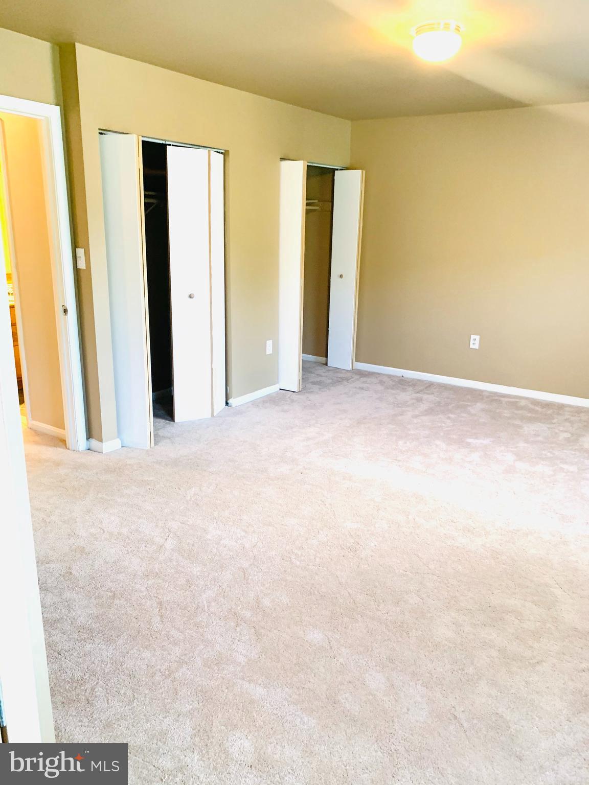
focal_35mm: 26
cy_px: 392
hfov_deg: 53.1
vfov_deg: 67.3
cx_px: 294
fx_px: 590
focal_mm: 4.25
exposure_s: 1/60
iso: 200
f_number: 1.8
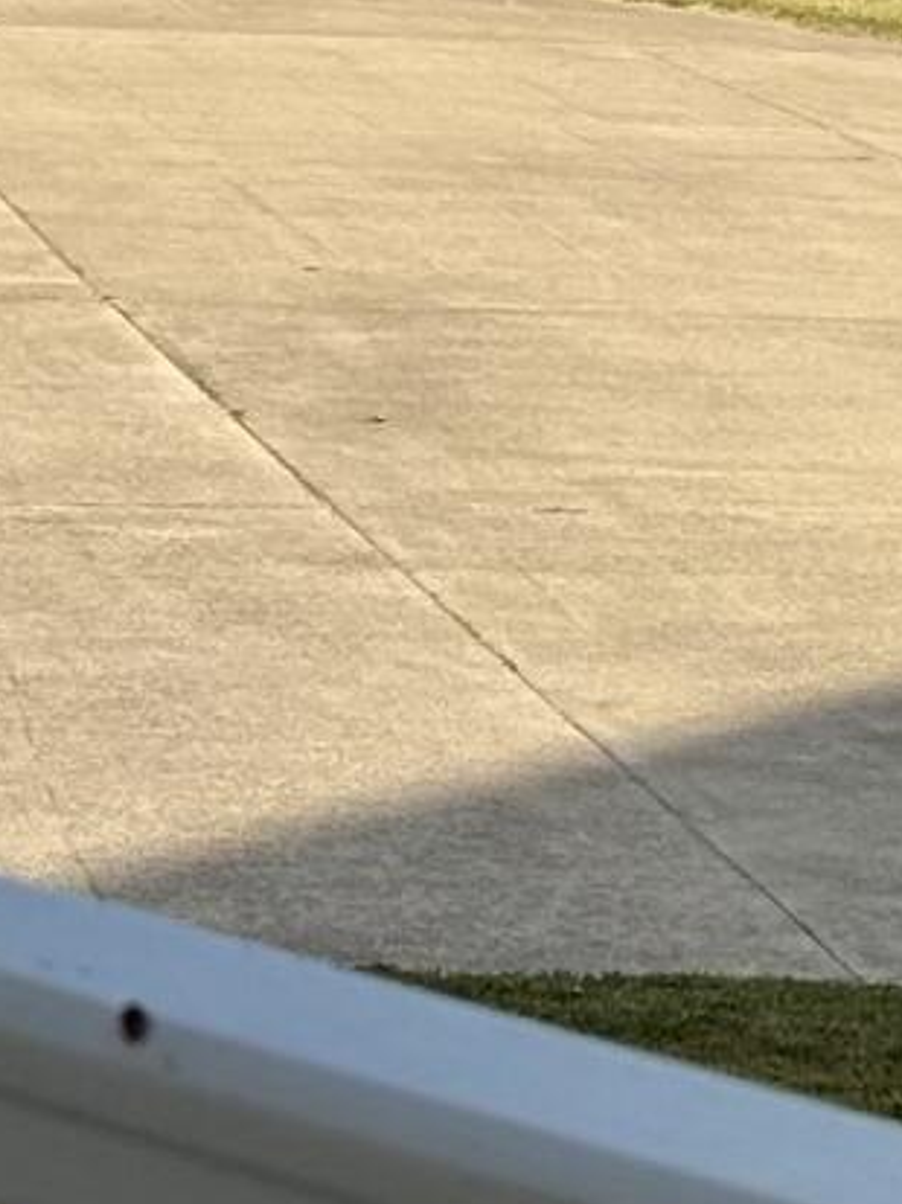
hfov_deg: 8.3
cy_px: -968
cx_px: -495
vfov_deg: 10.7
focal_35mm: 174
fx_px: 6052
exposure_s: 1/3058
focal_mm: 6.86
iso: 80
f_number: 1.78
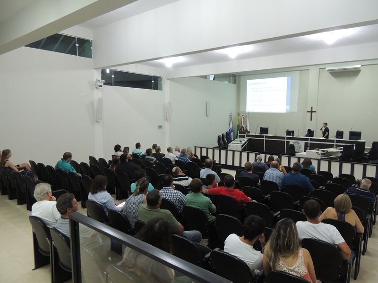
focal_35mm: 24
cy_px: 142
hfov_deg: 71.6
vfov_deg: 56.8
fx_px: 262
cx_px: 189
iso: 400
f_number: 3
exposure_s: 1/20
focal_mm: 4.3
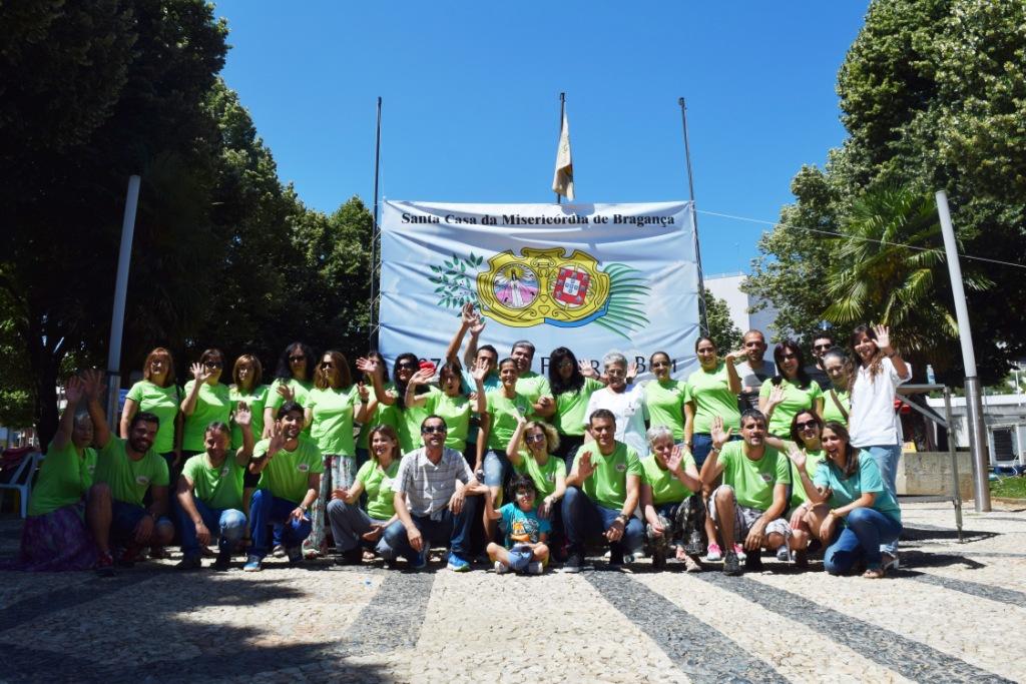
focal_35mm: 27
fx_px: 770
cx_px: 513
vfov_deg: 47.9
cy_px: 342
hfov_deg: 67.4
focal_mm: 18
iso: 200
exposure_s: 1/500
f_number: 11
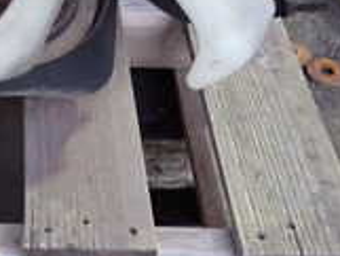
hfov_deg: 20.5
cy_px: -127
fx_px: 914
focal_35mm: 93
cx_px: 19
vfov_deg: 14.8
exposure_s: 1/30
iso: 500
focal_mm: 4.5
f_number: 2
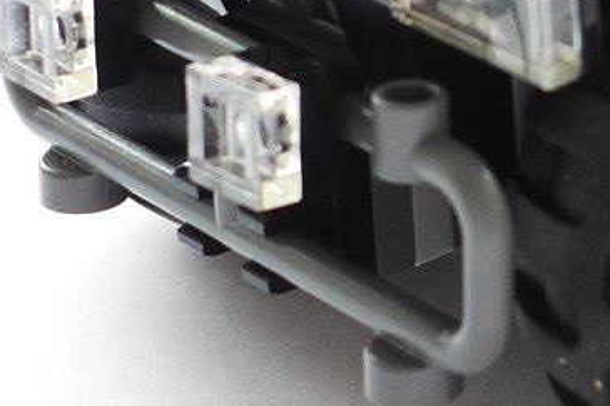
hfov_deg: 9.5
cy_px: -167
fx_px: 3506
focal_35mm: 207
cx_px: 1033
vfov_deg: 6.6
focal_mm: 9.8
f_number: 2.8
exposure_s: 1/20
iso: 200
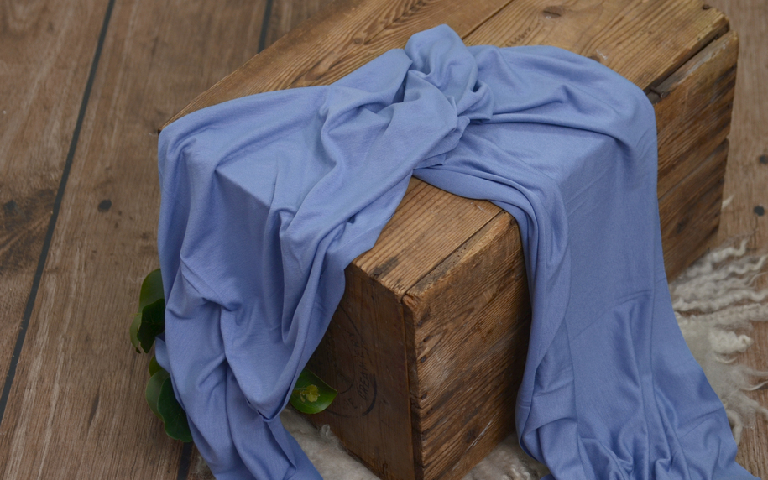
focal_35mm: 92
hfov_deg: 22.5
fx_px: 1926
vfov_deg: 14.2
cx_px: 442
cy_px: 261
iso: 200
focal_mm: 46
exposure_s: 1/100
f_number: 4.5
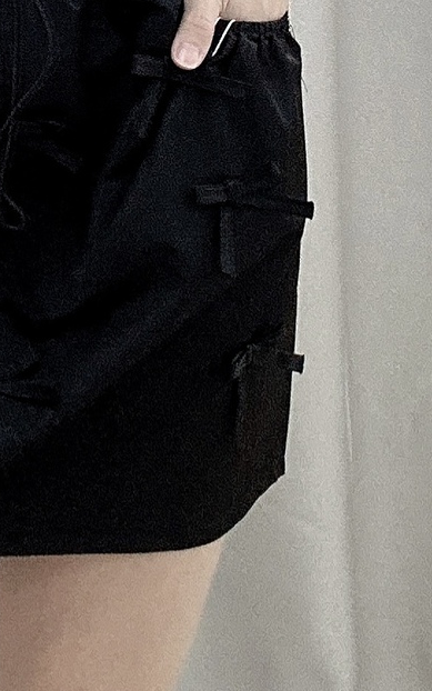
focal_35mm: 94
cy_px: -213
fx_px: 1770
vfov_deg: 20.2
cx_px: -97
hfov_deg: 13.5
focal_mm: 2.69
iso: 125
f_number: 1.9
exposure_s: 1/50
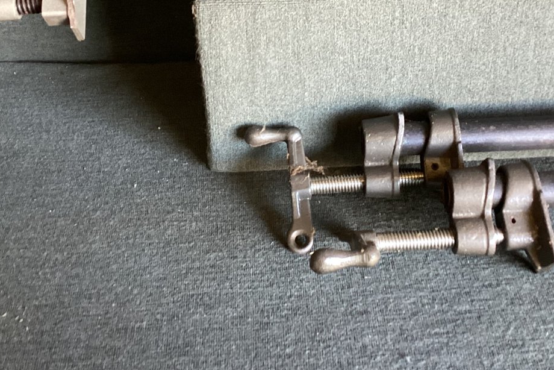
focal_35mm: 53
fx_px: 816
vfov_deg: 25.1
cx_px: 278
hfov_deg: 37.5
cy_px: 71
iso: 320
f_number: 2.4
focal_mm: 3.3
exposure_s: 1/33
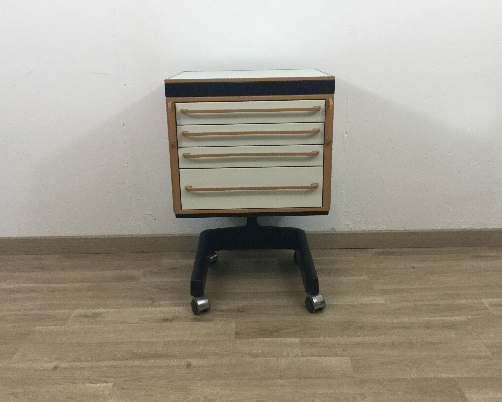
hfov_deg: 54.2
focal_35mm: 33
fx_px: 490
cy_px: 197
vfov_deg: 44.5
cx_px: 249
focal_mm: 3.3
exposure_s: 1/33
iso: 64
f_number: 2.4
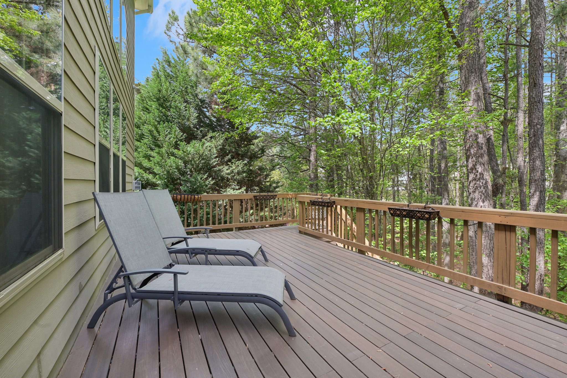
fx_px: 236
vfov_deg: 77.3
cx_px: 284
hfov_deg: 100.4
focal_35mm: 15
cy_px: 189
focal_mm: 15
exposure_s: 1/60
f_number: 9
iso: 200
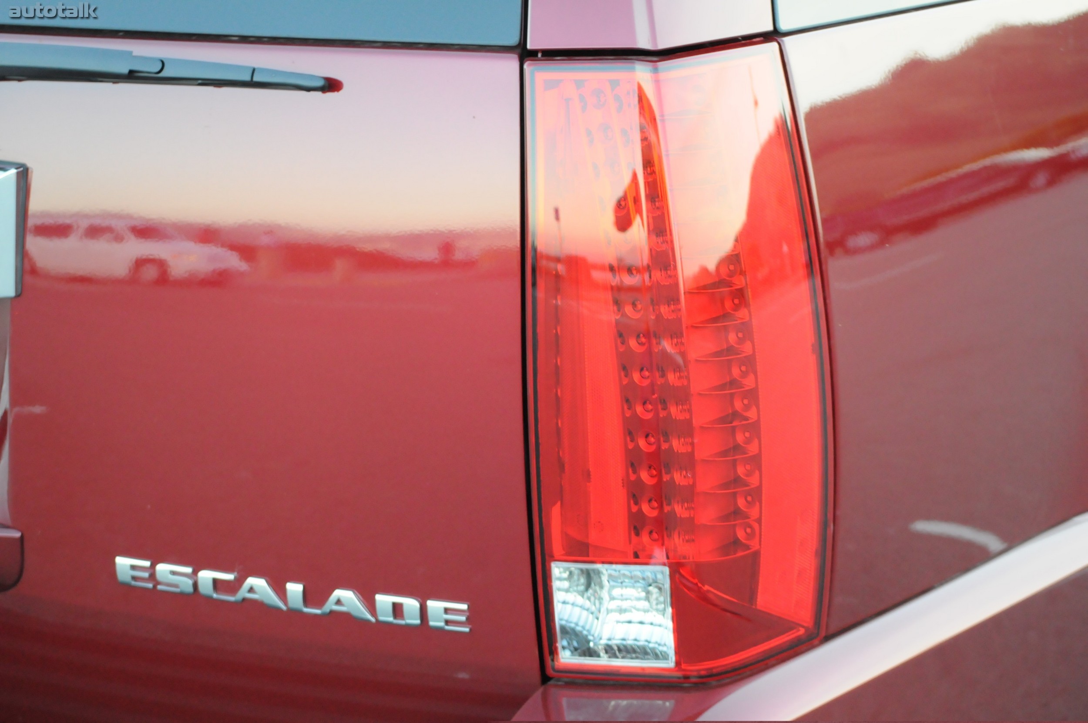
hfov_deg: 24.6
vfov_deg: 16.5
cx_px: 544
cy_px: 362
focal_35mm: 82
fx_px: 2491
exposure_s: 1/320
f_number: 5
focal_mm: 55
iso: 2000
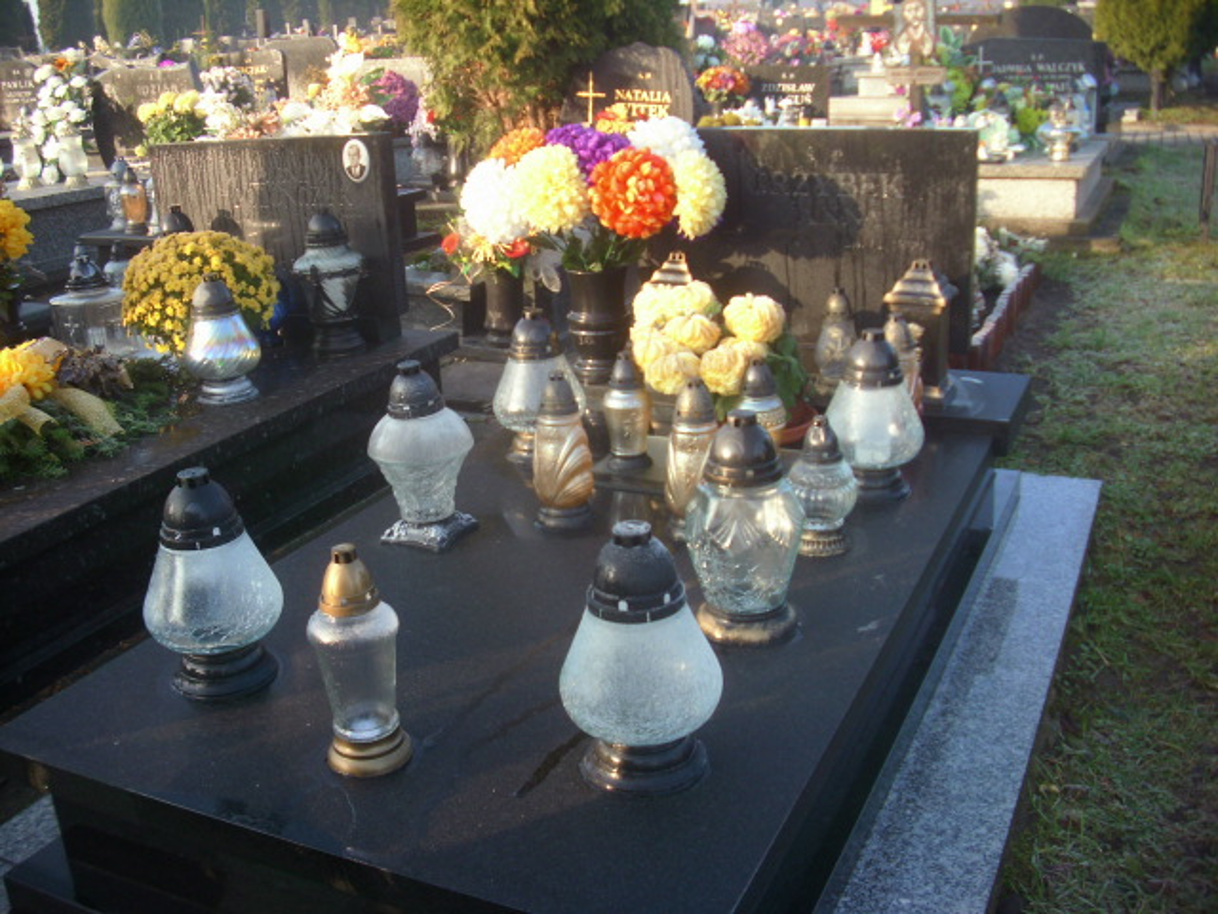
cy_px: 457
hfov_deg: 50.1
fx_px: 1302
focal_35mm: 37
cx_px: 609
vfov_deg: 38.7
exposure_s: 1/168
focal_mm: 6.2
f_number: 2.8
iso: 50
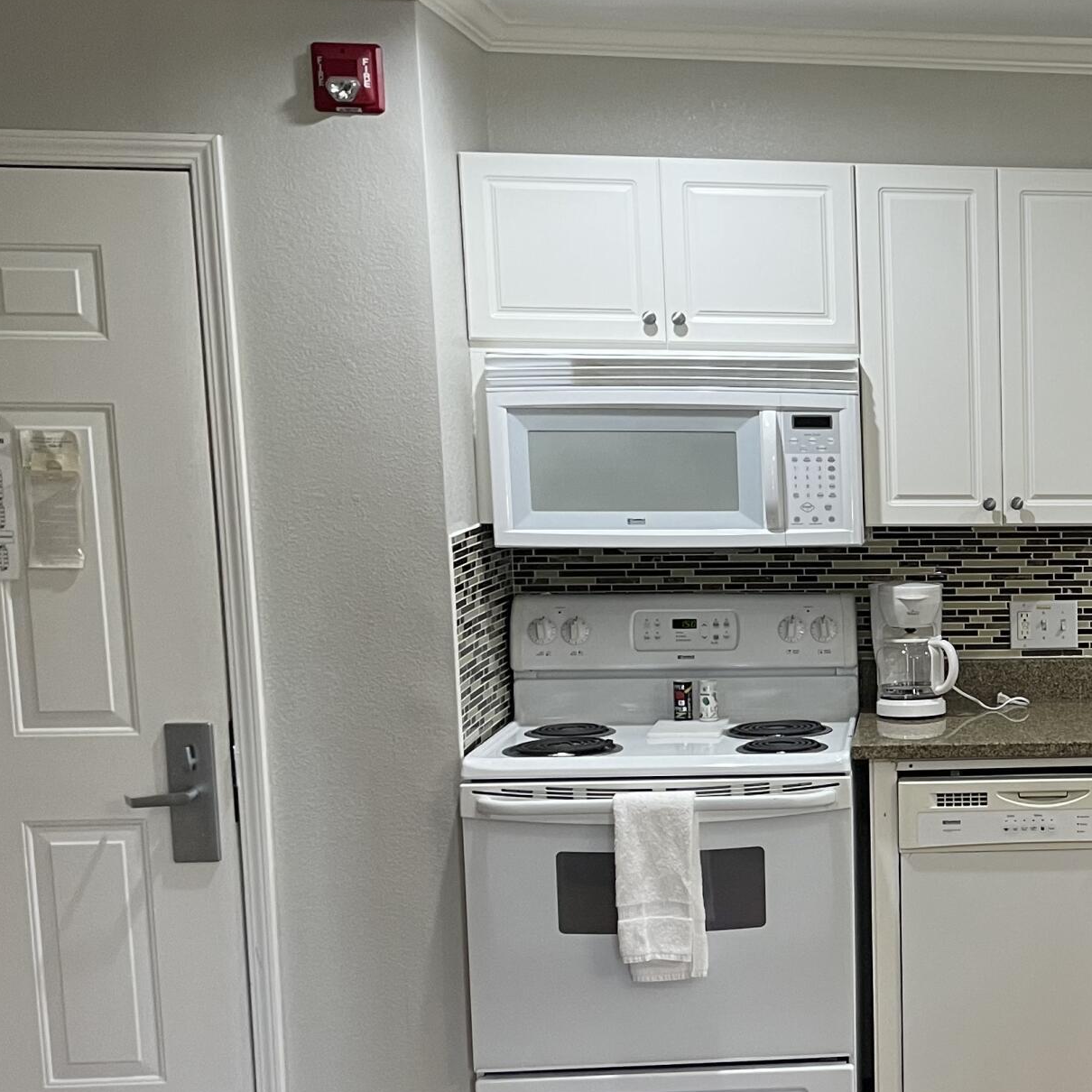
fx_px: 2034
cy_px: 718
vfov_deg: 29.9
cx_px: 1190
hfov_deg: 27.6
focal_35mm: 57
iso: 80
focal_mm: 4.2
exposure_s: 1/60
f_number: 1.6
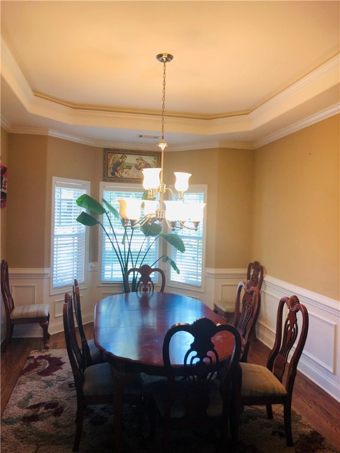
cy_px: 226
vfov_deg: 63.4
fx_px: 367
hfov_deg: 49.7
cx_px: 170
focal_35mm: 28
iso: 25
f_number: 1.8
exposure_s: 1/40
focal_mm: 3.99
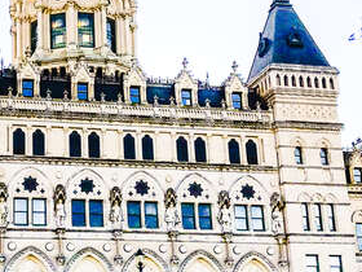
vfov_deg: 18.4
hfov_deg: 24.2
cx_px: 93
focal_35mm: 80
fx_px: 837
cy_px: 154
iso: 20
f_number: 1.8
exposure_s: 1/2336
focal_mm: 3.99
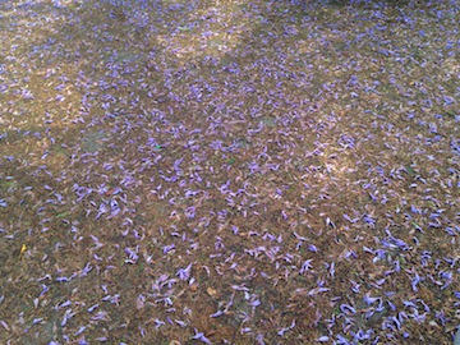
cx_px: 230
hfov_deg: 55.4
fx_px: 439
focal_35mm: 33
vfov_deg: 42.9
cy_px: 172
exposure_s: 1/321
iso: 50
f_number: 2.4
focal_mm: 4.12
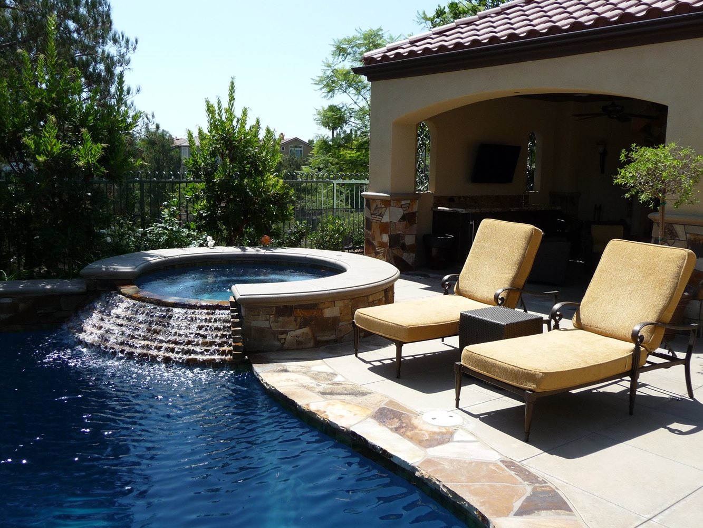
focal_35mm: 32
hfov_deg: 56.8
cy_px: 264
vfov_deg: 44.2
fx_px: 650
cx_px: 352
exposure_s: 1/800
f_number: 3.5
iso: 100
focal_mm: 5.3
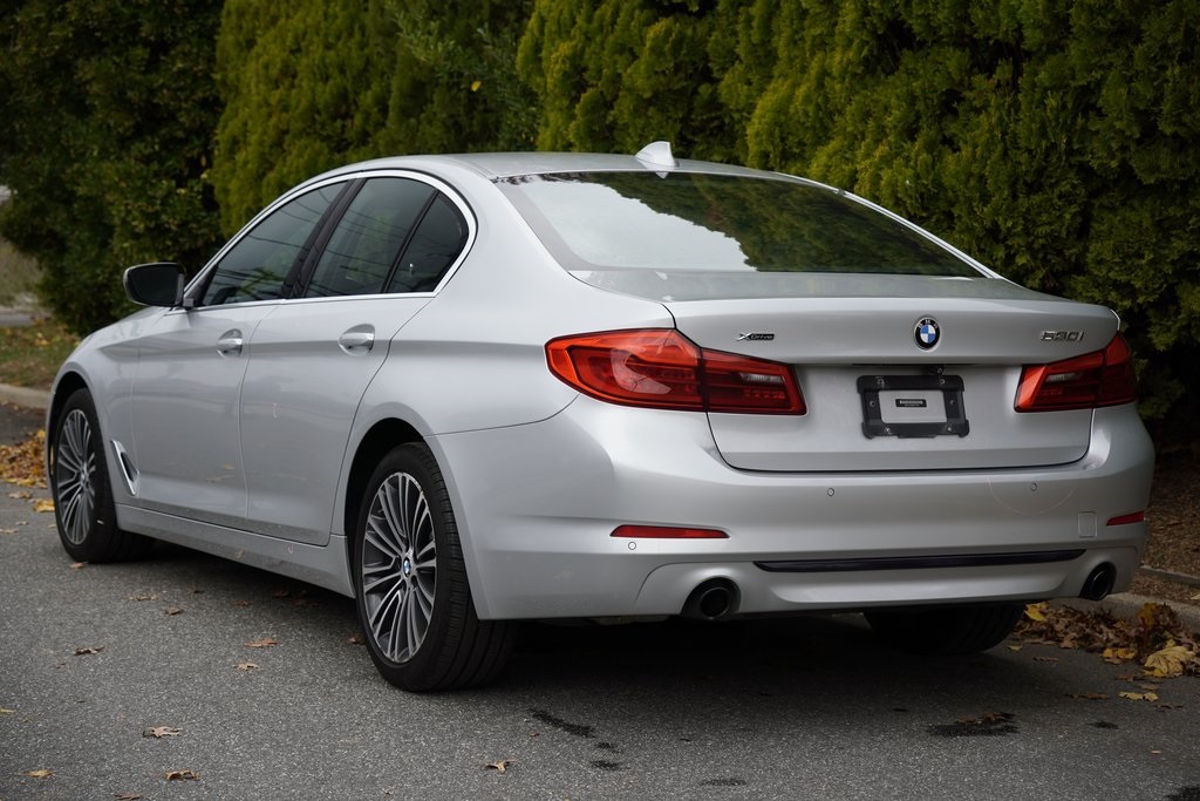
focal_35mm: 68
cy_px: 400
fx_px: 2270
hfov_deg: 29.6
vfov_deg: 20.0
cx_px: 600
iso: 100
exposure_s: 1/125
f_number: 4
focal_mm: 45.4
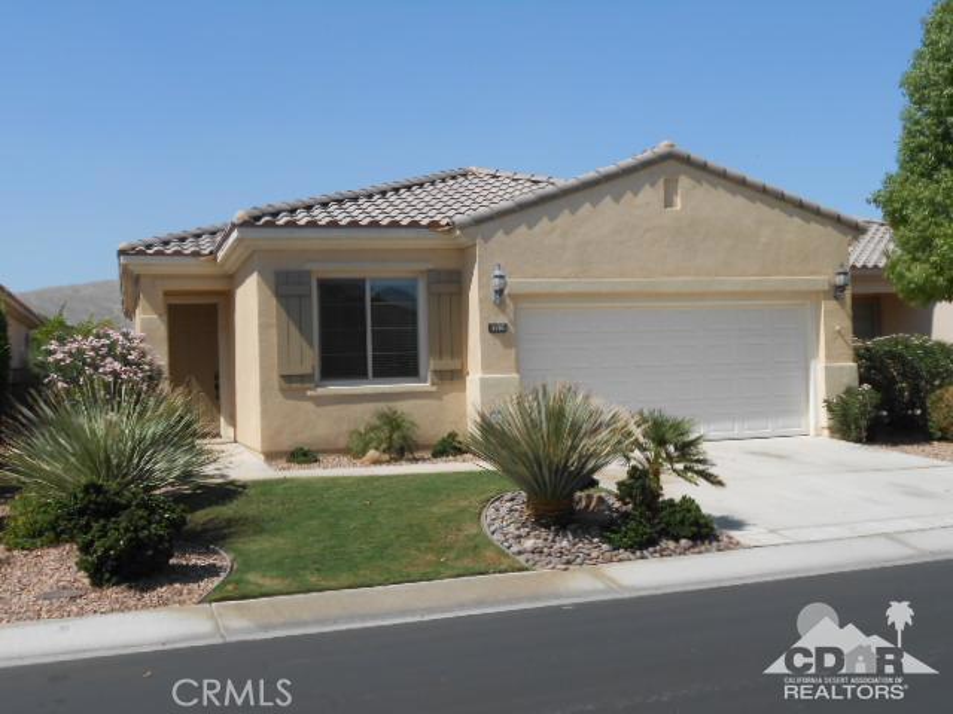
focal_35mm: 44
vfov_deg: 32.9
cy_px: 357
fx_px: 1211
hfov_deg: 42.9
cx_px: 476
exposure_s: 1/800
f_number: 4.5
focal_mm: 7.8
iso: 80
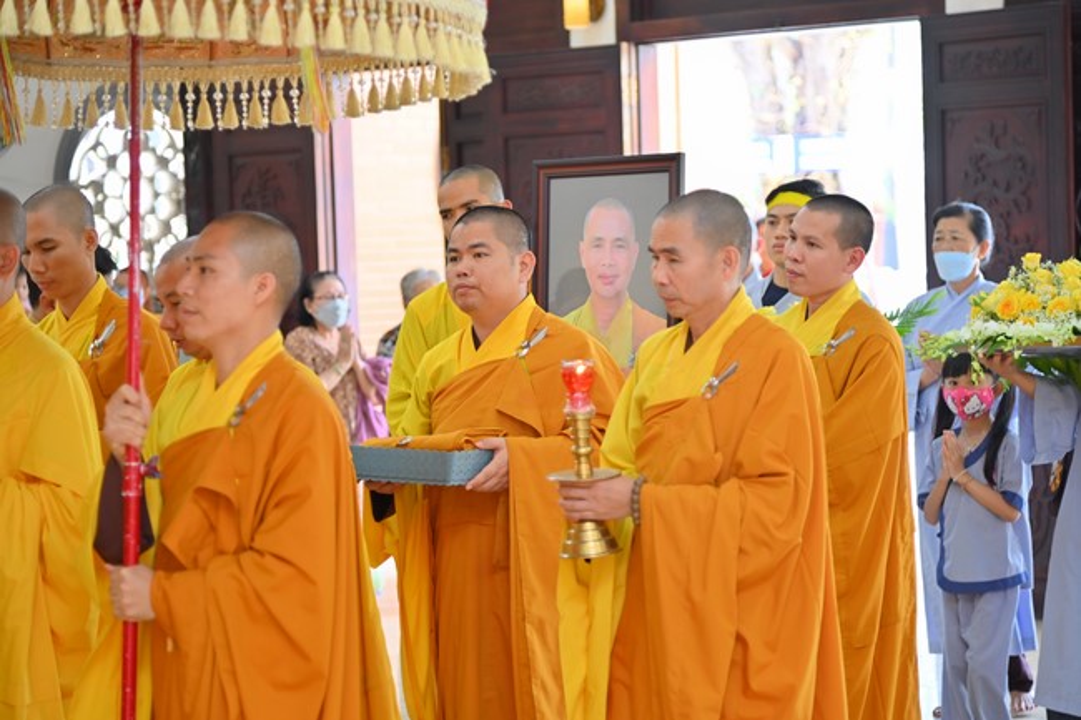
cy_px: 360
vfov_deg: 14.4
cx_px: 540
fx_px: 2852
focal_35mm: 95
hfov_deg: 21.5
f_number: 4
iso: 800
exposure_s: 1/125
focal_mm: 95
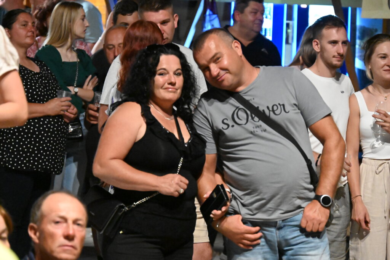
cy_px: 130
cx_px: 195
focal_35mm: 165
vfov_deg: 8.3
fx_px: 1786
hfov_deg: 12.5
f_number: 6.3
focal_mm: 165
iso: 36000
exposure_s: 1/200
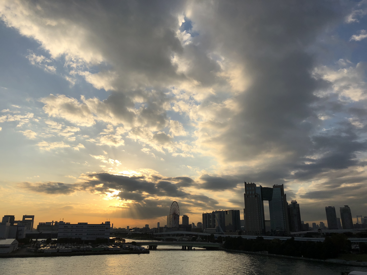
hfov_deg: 63.4
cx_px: 184
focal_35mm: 28
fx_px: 297
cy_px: 138
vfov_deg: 49.7
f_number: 1.8
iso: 20
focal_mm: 4
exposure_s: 1/4367
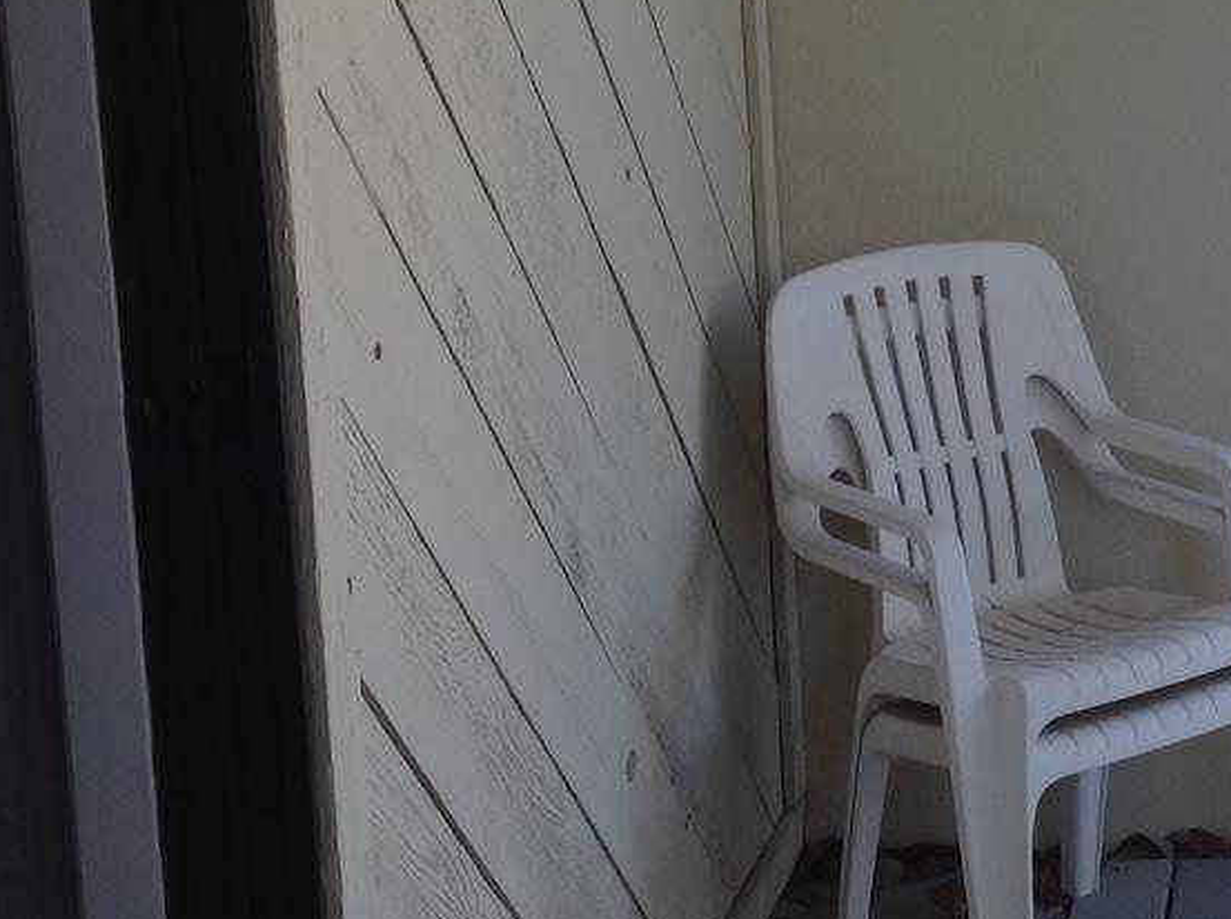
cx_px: 1309
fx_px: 2912
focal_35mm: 82
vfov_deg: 17.8
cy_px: 158
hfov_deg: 22.7
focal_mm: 4.28
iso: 50
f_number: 2.4
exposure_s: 1/123
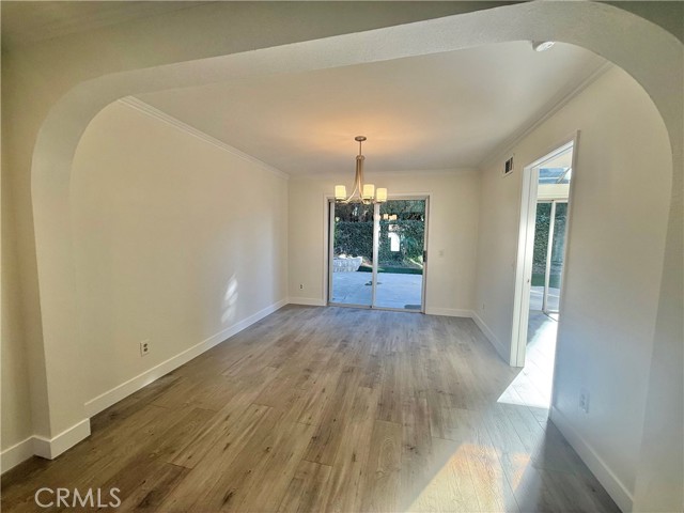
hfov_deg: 102.1
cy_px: 256
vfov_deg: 85.7
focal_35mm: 14
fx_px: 277
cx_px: 342
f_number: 2.2
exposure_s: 1/125
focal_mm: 2.22
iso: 64
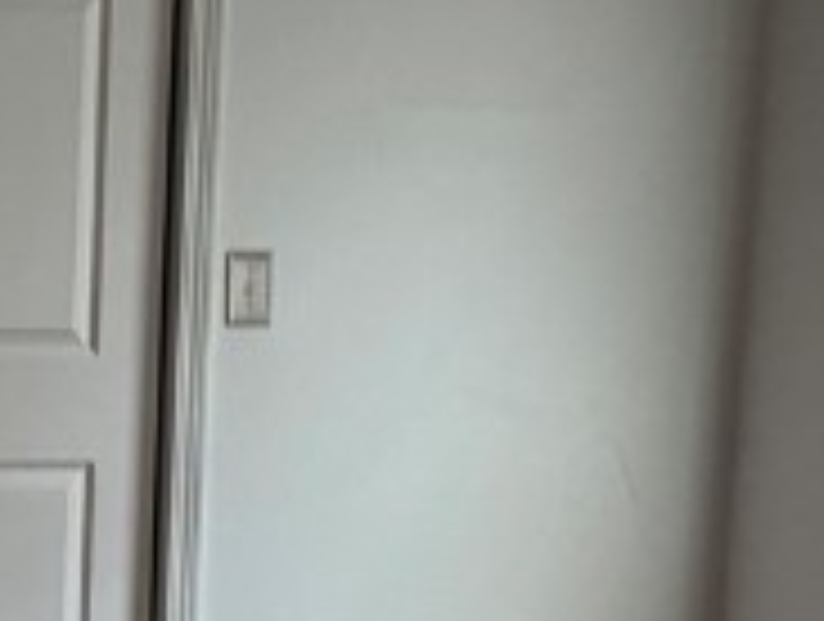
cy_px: 644
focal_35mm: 134
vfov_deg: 11.0
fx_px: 3196
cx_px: -261
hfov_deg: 14.1
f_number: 1.78
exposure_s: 1/30
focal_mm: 6.76
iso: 800
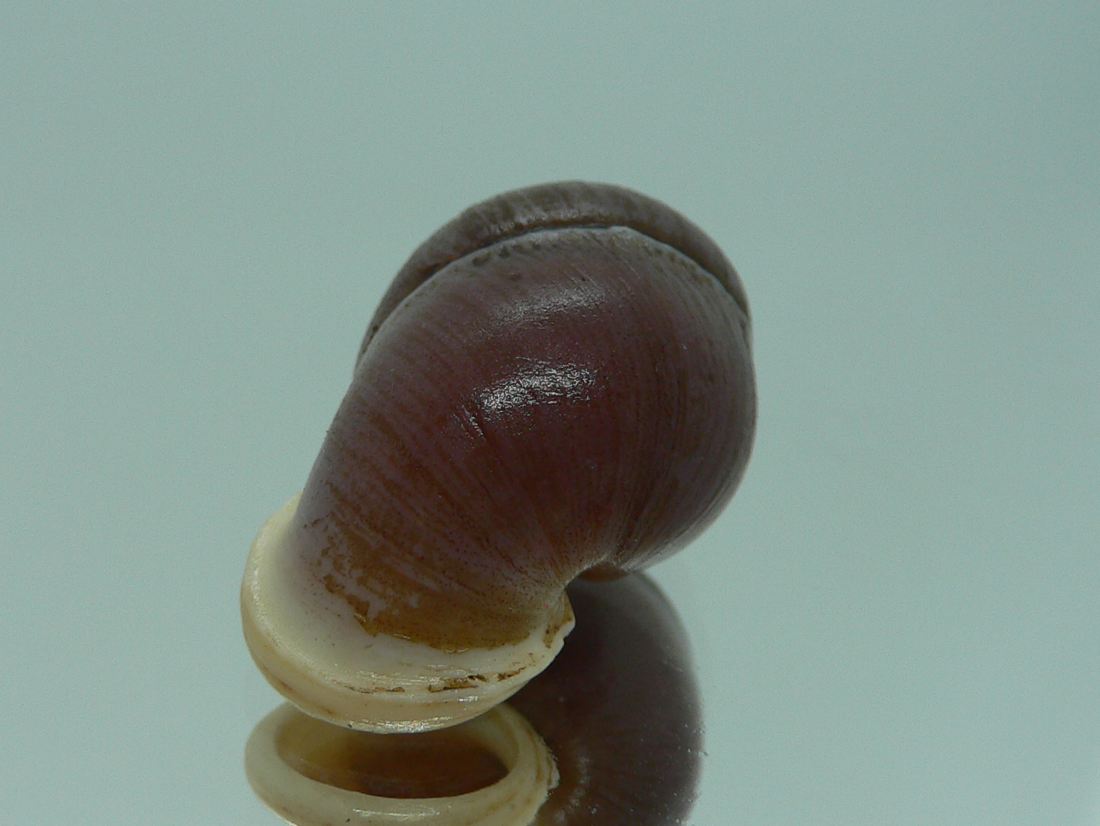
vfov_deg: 30.2
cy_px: 494
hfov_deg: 39.5
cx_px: 462
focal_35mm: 48
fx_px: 1526
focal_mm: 4.6
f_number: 2.8
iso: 80
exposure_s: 1/60
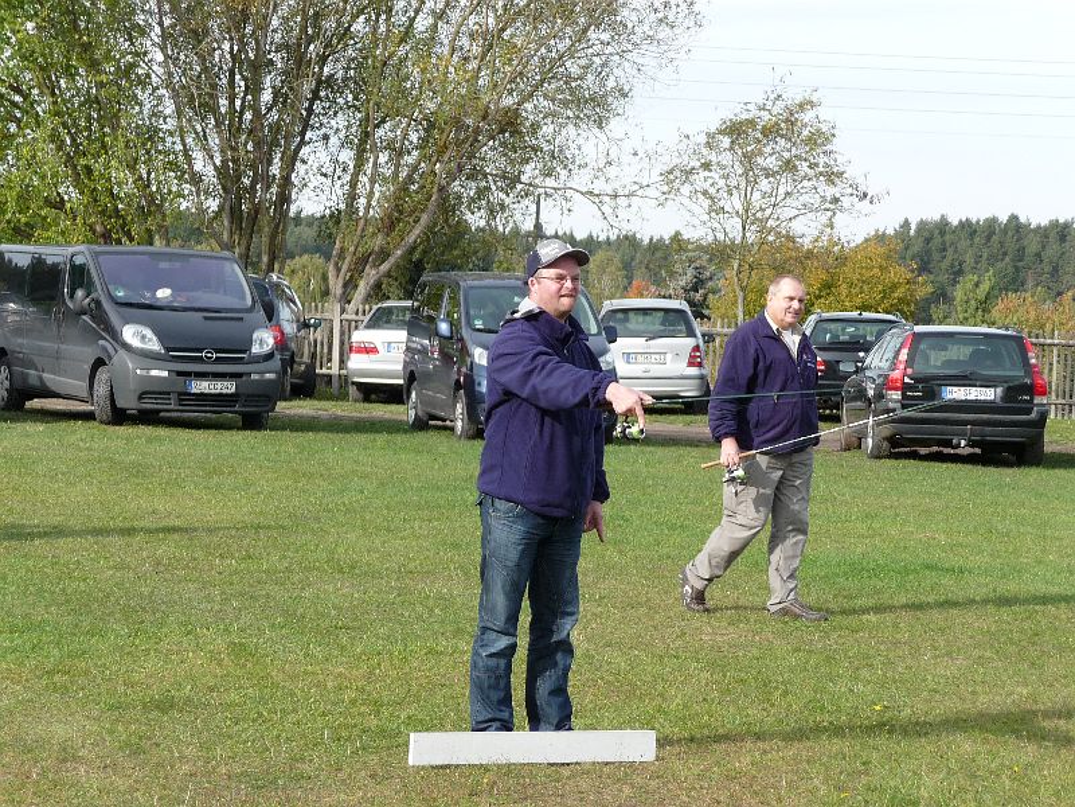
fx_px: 3696
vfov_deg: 12.5
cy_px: 404
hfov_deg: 16.6
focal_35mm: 119
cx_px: 538
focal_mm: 20.3
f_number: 4.7
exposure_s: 1/200
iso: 100
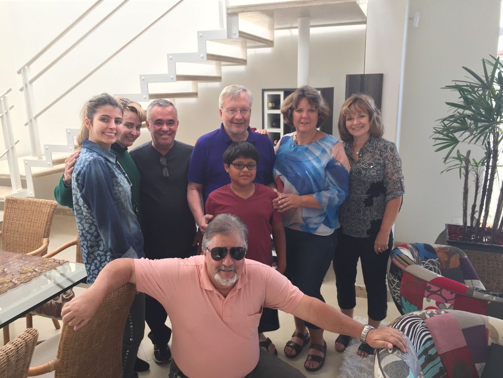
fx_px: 421
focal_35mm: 29
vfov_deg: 48.2
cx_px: 252
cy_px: 189
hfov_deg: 61.7
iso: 50
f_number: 2.2
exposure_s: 1/30
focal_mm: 4.15
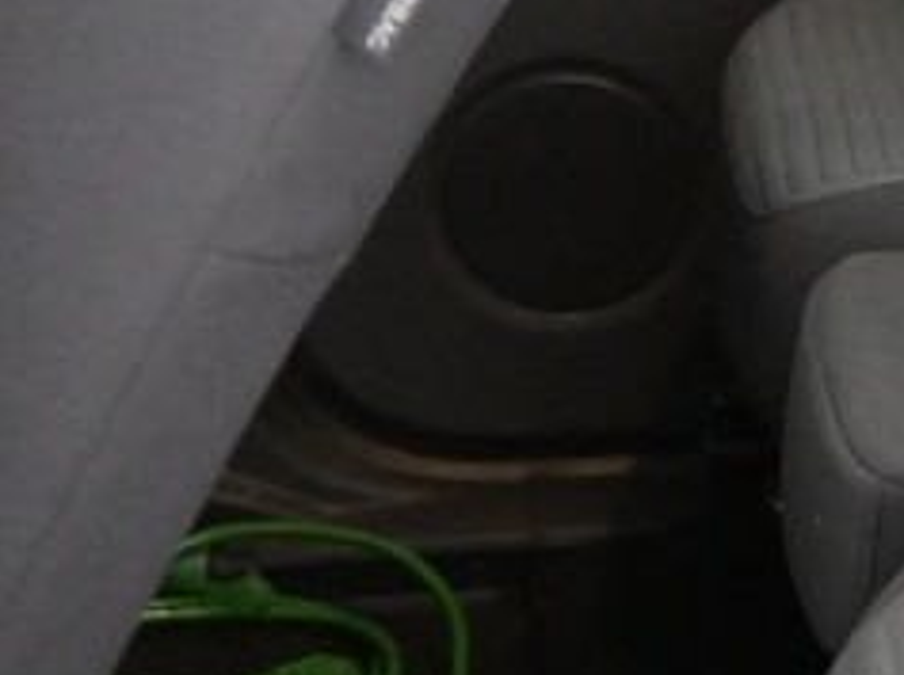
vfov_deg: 9.3
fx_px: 4120
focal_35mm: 158
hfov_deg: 11.7
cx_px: 1560
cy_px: 133
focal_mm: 16
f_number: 3.5
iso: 2500
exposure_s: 1/50
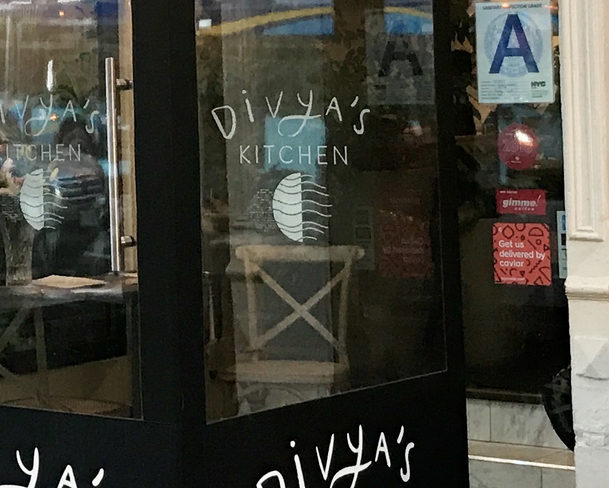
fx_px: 2073
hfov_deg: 16.5
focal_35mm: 115
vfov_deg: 13.3
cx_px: 50
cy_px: 33
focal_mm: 3.99
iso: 40
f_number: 1.8
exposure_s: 1/20
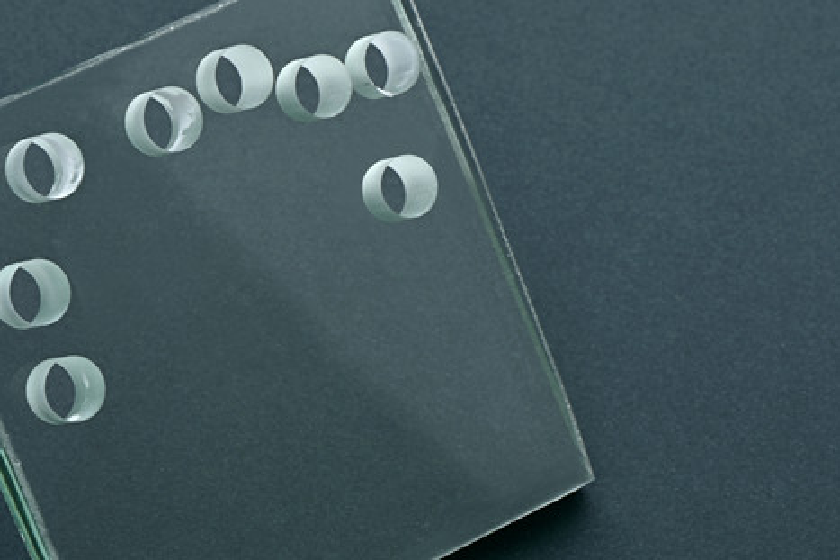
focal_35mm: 180
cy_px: 305
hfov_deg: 11.4
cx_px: 201
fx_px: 4198
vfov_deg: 7.6
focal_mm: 105
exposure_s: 1/125
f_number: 20
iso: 64
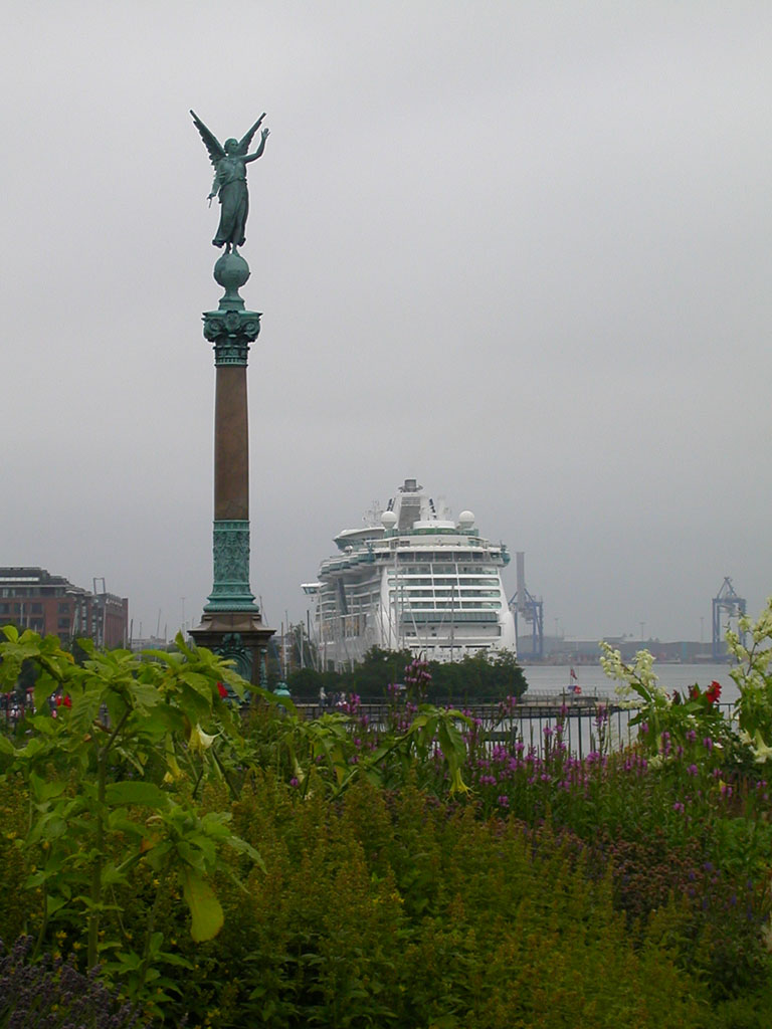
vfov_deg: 17.7
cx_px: 386
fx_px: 3301
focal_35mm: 111
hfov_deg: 13.3
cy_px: 514
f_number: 4.8
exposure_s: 1/273
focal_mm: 16.8
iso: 100
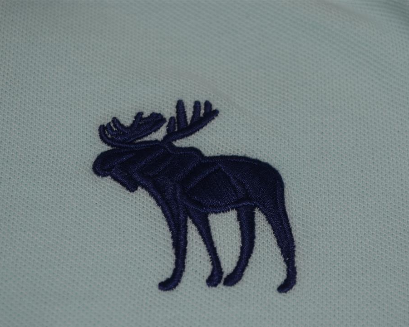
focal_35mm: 94
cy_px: 174
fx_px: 1138
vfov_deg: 16.4
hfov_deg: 20.4
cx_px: 210
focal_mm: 52
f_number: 5.6
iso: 100
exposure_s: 1/60
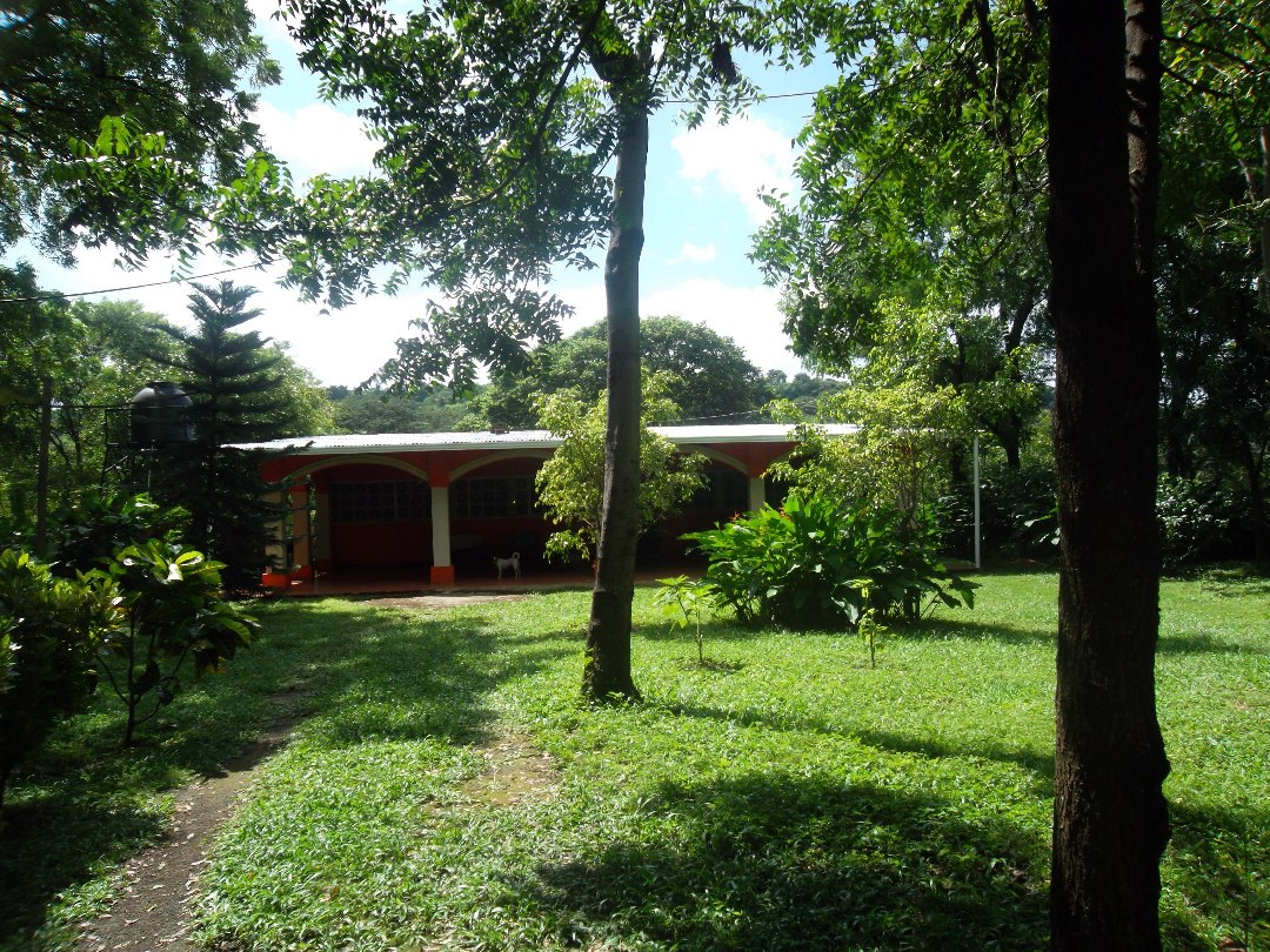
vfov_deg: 51.4
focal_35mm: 27
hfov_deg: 65.3
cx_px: 635
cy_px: 476
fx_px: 991
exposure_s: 1/420
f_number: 3.5
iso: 80
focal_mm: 4.9
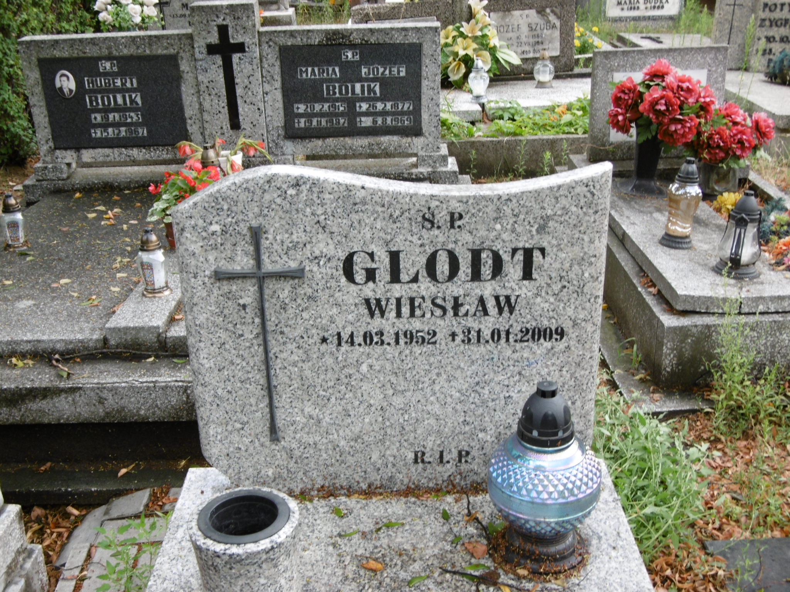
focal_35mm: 43
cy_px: 296
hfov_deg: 43.9
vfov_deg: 33.6
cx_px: 395
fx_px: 981
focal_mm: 7.7
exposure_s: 1/100
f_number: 3.8
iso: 100
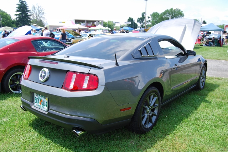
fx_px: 190
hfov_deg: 61.9
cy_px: 76
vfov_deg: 43.7
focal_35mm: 30
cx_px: 114
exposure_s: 1/160
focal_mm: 20
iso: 100
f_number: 6.3
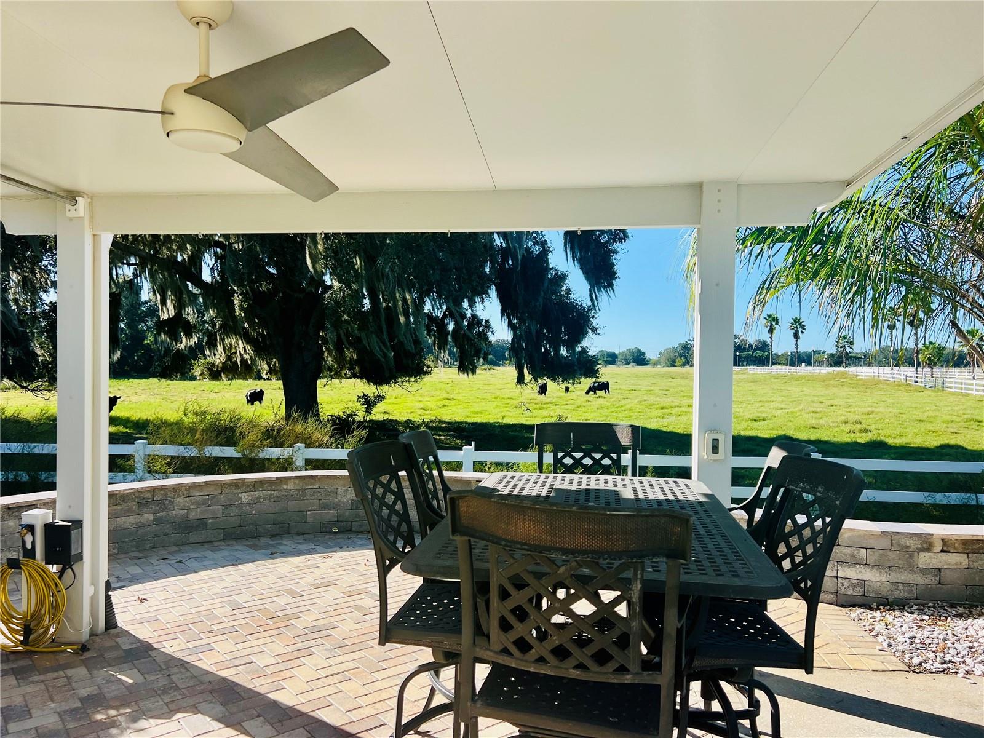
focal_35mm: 26
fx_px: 739
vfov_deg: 53.1
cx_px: 492
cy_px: 369
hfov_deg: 67.3
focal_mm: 5.7
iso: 50
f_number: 1.5
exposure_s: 1/1934
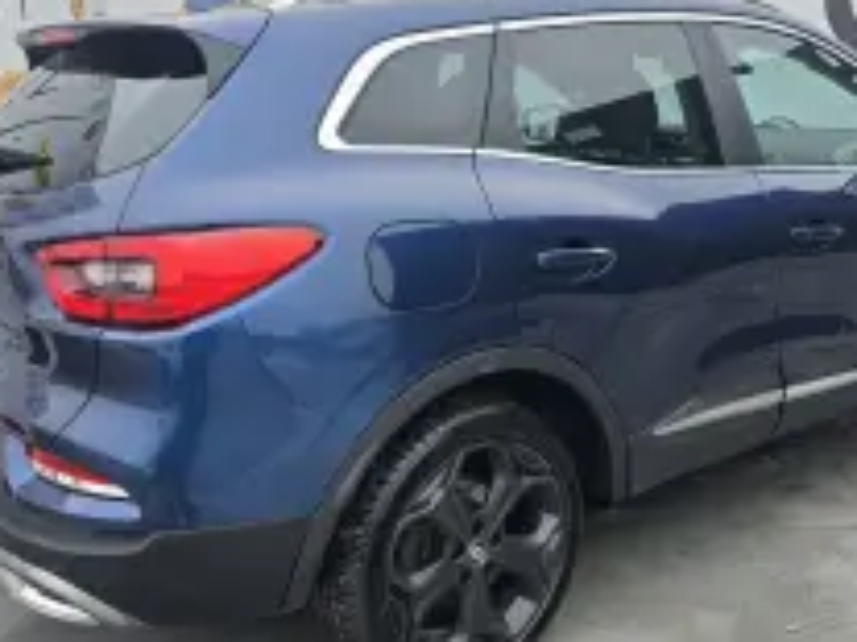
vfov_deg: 35.9
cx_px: 455
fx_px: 990
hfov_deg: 46.8
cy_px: 315
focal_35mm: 40
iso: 40
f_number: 1.7
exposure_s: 1/180
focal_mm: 6.3
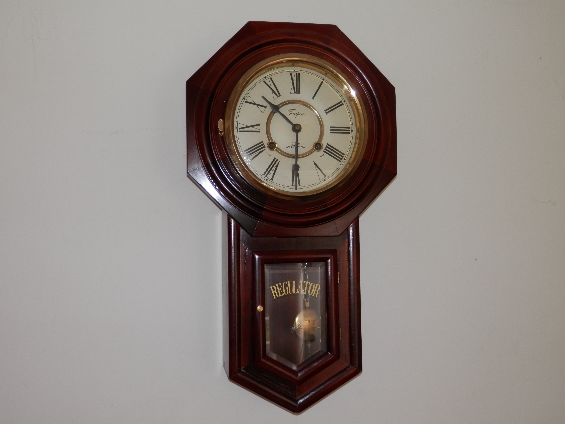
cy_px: 212
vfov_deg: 38.7
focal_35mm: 37
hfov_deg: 50.1
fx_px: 604
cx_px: 282
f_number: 3.6
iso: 100
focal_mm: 6.6
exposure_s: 1/40
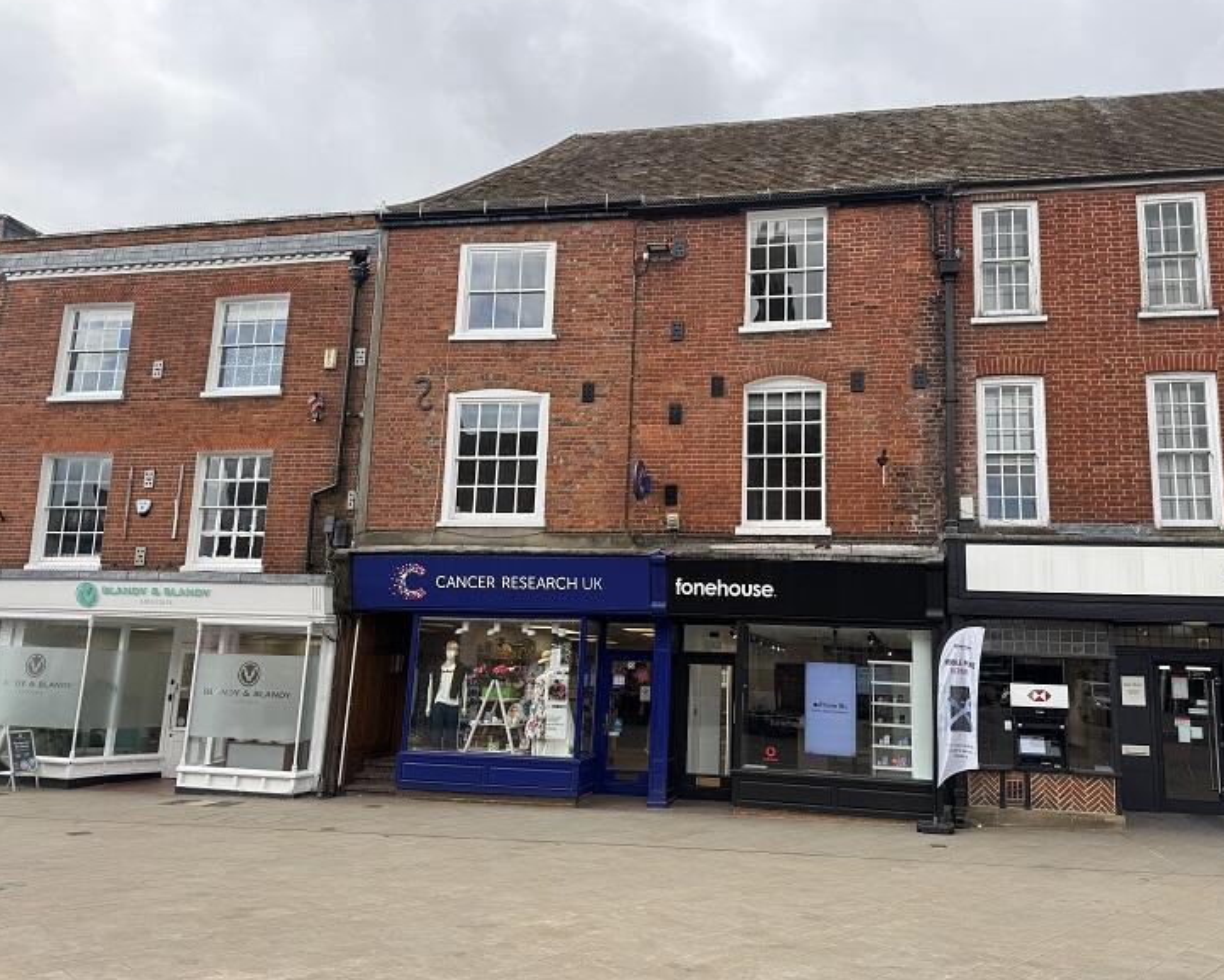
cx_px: 674
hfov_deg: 65.9
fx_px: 942
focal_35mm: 26
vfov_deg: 54.9
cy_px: 486
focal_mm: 6.76
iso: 80
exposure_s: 1/842
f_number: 1.78
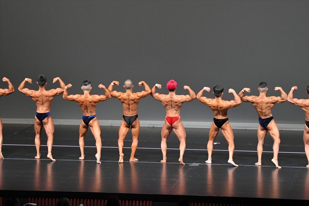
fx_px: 1493
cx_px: 154
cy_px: 103
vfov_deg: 7.9
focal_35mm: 174
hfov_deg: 11.8
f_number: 5.6
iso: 5000
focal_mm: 116
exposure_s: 1/400
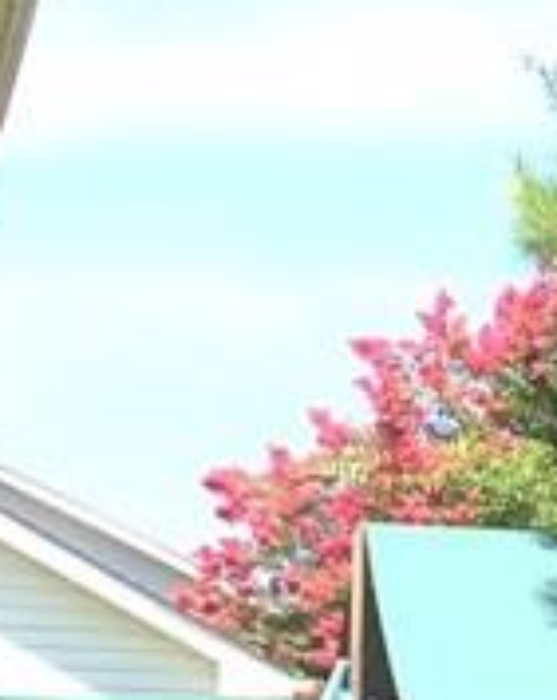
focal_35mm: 164
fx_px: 3388
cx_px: 1552
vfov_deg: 11.5
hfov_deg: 8.2
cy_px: 866
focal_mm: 4.15
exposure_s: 1/824
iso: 32
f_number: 2.2
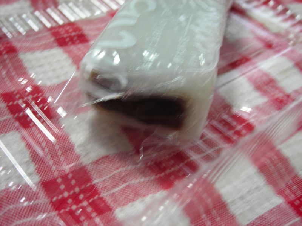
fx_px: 410
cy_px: 113
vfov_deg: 30.9
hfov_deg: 40.4
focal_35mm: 47
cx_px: 151
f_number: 3.4
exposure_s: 1/3.9
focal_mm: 7.8
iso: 56
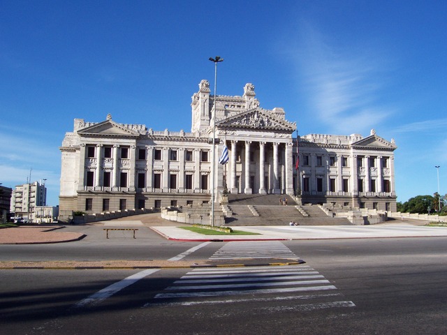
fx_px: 439
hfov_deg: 54.0
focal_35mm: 34
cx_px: 224
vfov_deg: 41.8
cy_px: 168
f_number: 5.1
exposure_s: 1/575
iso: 80
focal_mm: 5.6
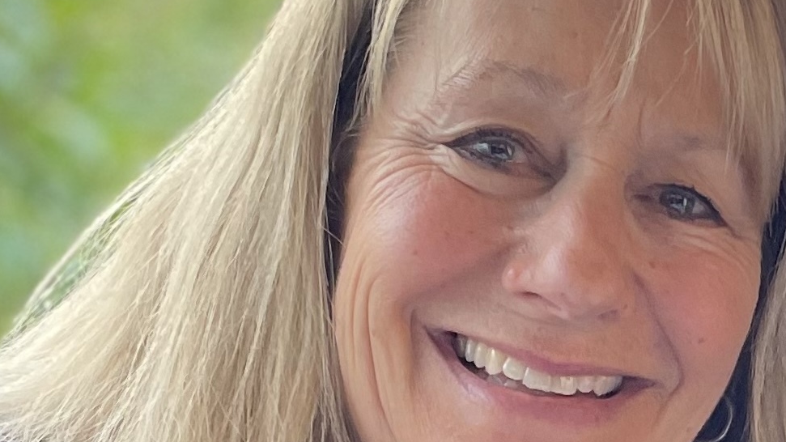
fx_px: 604
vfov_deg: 40.2
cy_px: 228
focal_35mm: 29
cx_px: 389
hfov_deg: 66.1
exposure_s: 1/60
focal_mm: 4.2
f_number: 1.6
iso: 200
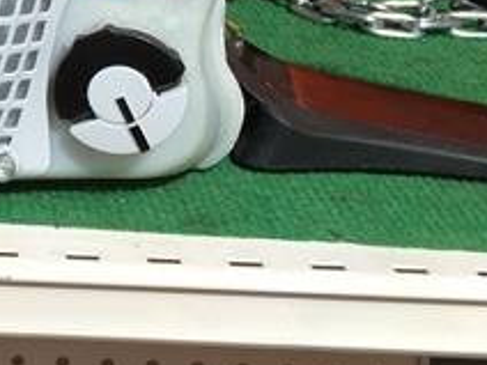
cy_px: -55
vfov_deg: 11.2
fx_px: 1829
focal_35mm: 130
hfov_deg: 13.8
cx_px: -342
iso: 32
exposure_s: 1/100
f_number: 2.2
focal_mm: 4.15
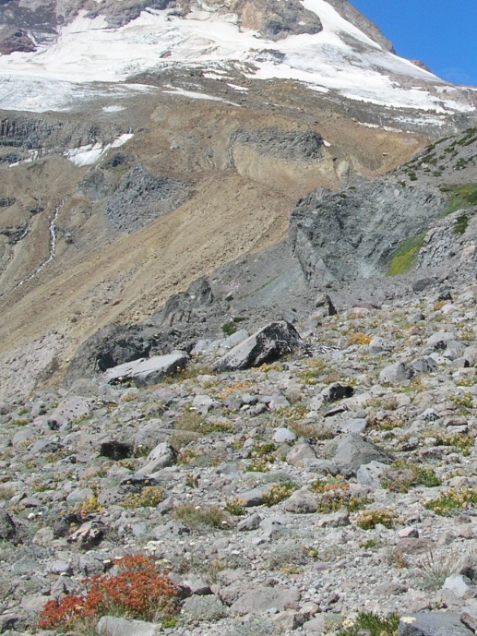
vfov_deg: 29.6
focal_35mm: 65
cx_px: 427
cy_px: 217
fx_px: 1194
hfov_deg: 22.1
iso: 50
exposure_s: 1/319
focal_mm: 5.8
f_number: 5.6
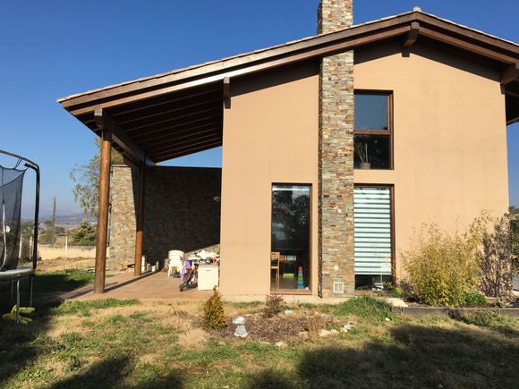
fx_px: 450
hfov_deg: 60.0
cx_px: 256
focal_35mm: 30
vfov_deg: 46.8
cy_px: 194
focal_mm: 4.15
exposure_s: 1/1637
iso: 25
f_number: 2.2
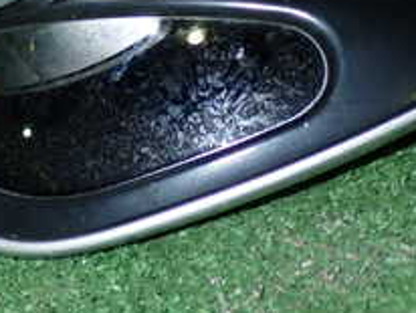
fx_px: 1540
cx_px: 61
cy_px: -12
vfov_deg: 11.5
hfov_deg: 15.2
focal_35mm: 128
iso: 400
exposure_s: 1/40
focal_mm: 7.84
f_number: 9
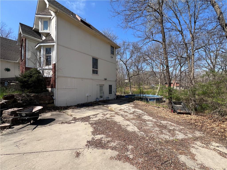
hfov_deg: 106.2
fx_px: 85
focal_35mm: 13
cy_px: 85
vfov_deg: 89.9
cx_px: 114
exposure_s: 1/896
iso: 32
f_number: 1.8
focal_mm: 1.57
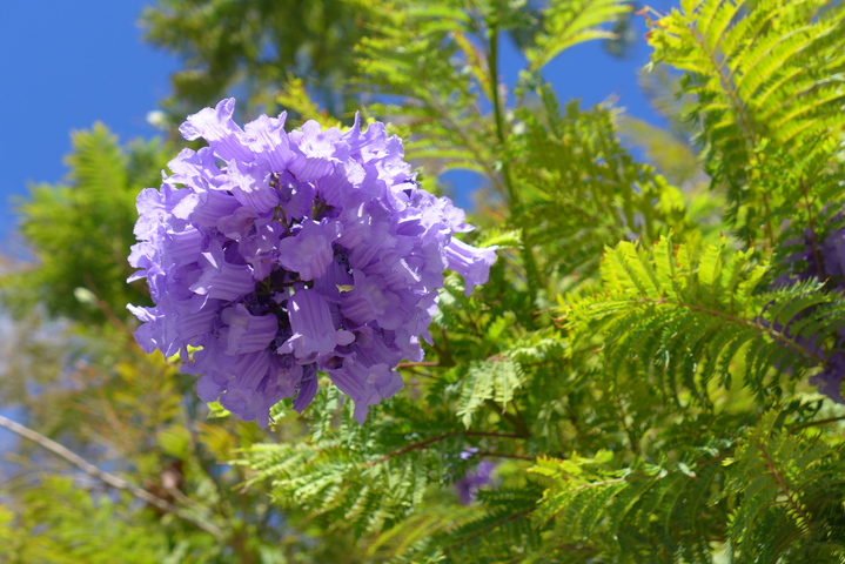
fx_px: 1878
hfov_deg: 25.4
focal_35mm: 80
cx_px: 422
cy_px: 282
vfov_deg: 17.1
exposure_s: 1/1300
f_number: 2.8
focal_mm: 15.7
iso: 80
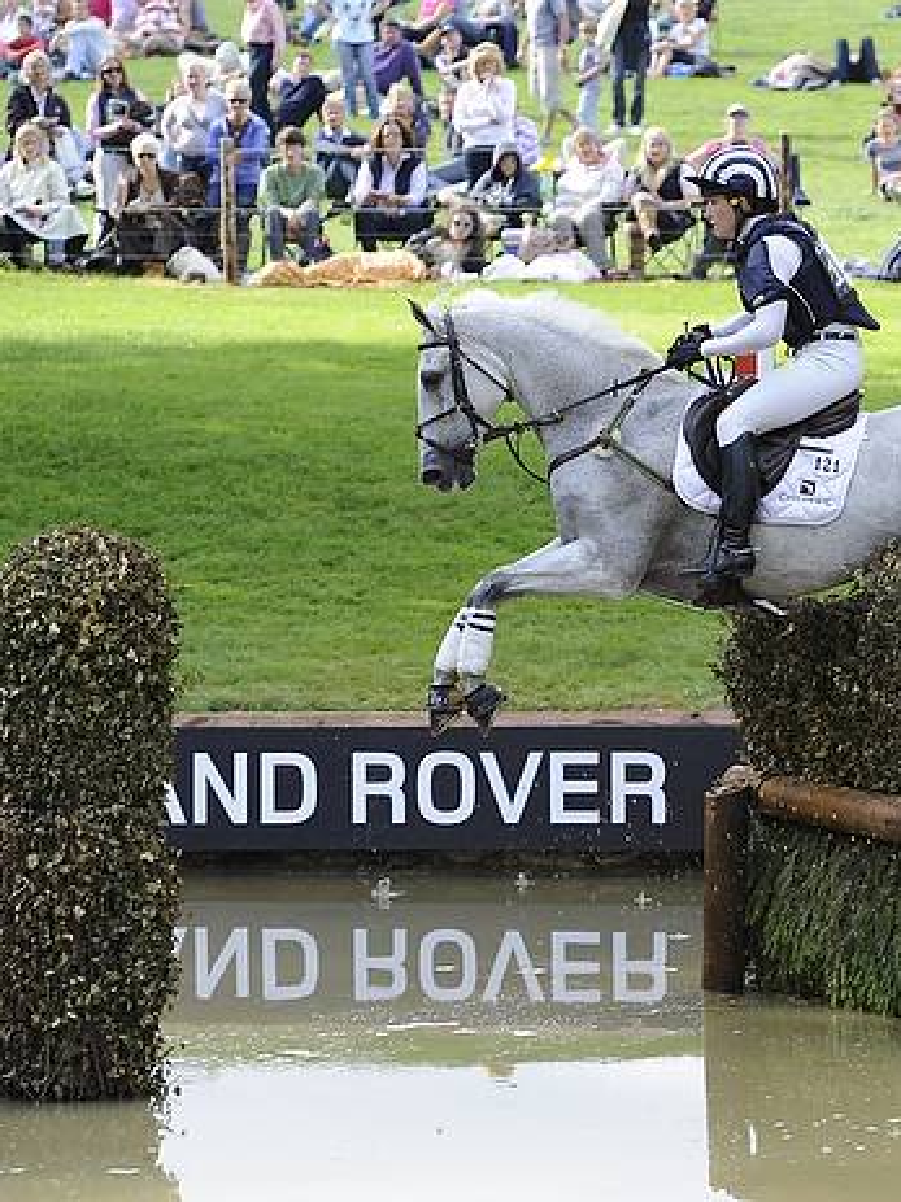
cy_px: 602
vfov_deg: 10.5
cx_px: 740
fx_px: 6562
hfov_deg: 7.8
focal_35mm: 189
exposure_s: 1/640
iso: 640
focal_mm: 130
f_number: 5
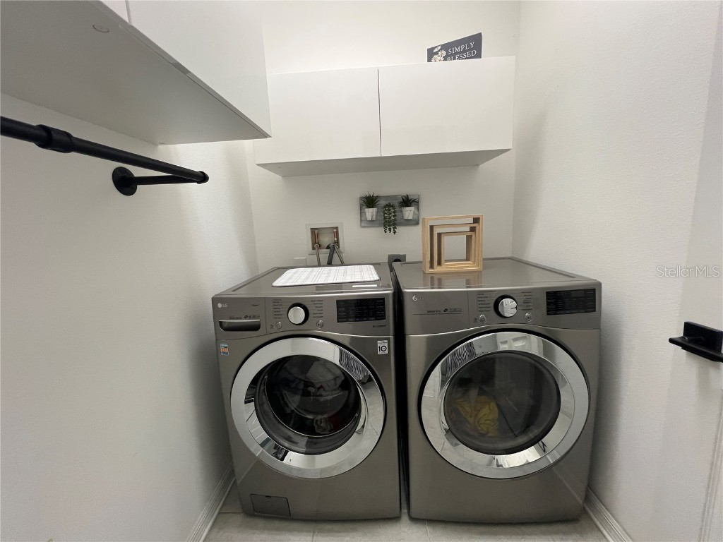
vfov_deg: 89.9
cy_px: 271
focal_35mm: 13
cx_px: 362
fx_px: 272
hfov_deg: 106.2
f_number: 1.8
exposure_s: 1/120
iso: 250
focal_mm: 1.57
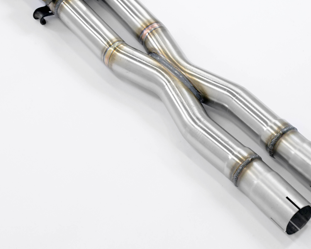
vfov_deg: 17.4
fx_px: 810
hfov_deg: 21.7
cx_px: 195
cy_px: 93
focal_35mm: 88
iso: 3200
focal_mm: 40
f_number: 10
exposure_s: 1/160
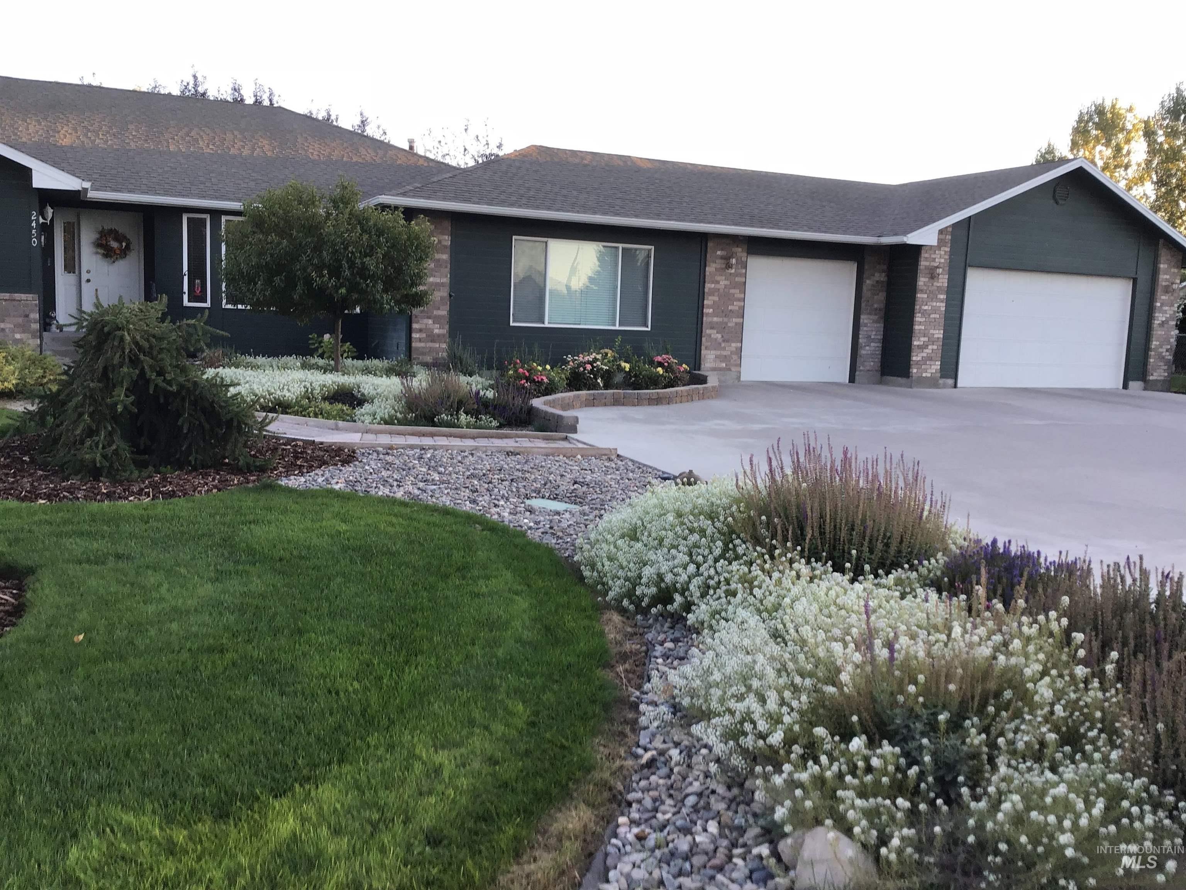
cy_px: 445
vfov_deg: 45.4
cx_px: 593
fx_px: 1062
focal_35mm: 31
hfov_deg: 58.4
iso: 25
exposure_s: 1/60
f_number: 2.4
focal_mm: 3.3
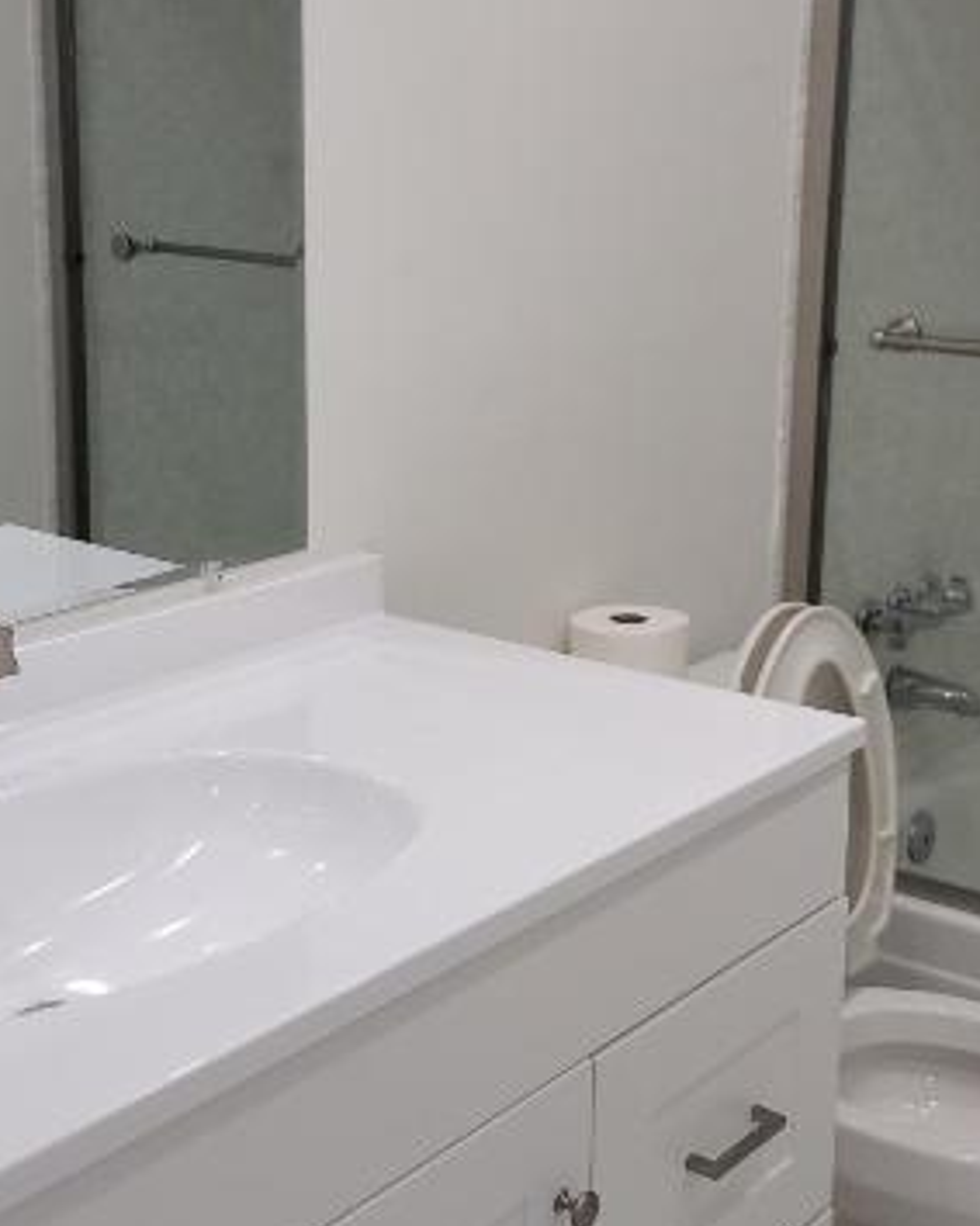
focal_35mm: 53
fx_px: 1922
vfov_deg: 35.3
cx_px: 523
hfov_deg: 28.6
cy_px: 526
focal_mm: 7
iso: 40
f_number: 1.8
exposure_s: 1/60
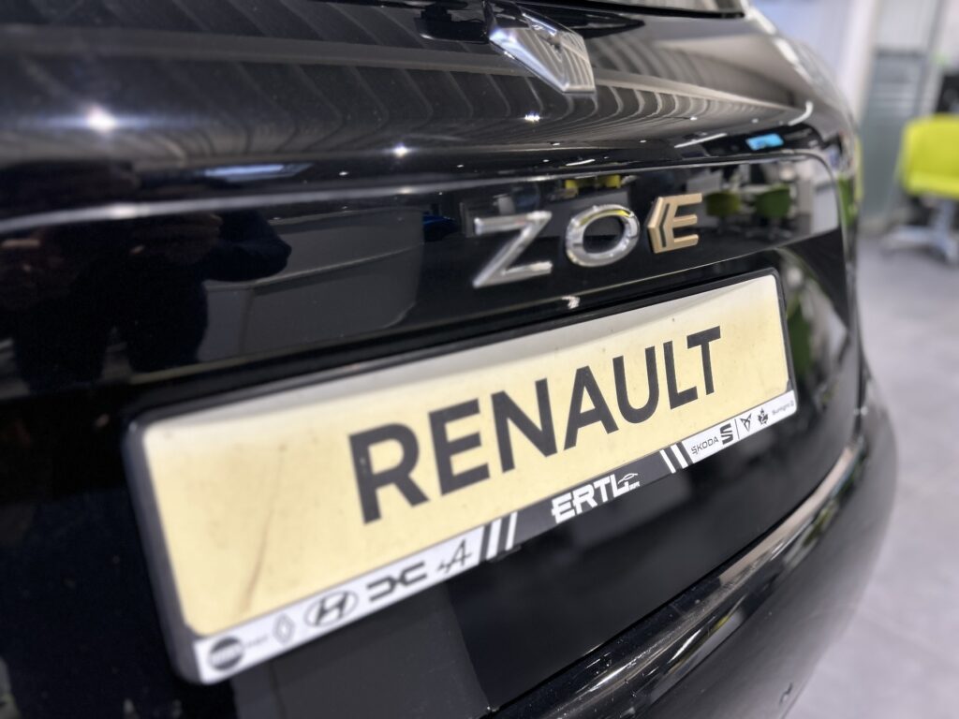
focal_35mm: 26
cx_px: 480
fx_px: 720
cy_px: 360
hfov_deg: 67.3
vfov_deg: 53.1
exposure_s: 1/50
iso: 100
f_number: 1.5
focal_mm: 5.7
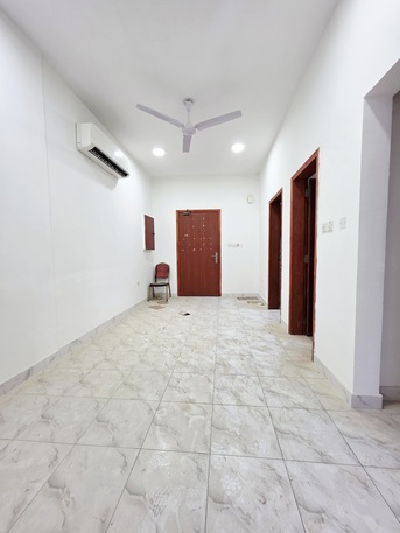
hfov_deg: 89.9
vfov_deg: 106.2
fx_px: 200
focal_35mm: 13
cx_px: 200
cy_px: 266
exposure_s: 1/101
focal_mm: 2.2
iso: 160
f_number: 1.9
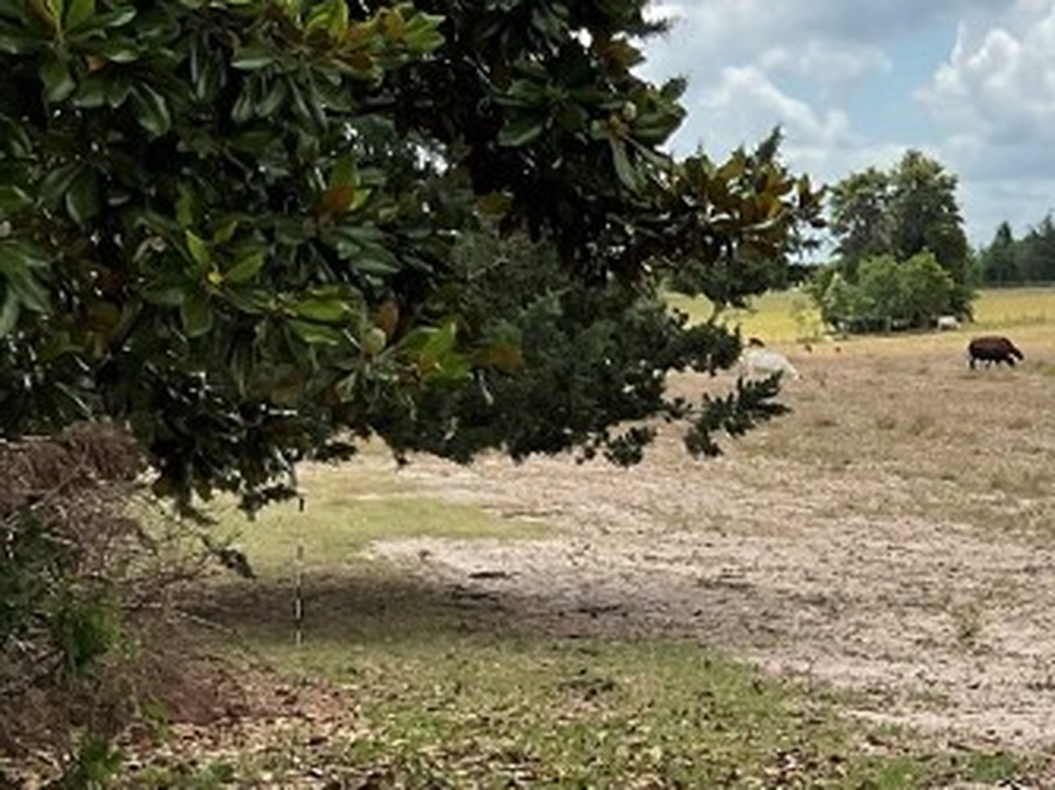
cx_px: 1251
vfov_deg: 16.2
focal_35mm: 89
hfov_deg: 20.6
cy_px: 828
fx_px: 2711
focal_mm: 3
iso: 16
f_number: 1.8
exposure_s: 1/1250
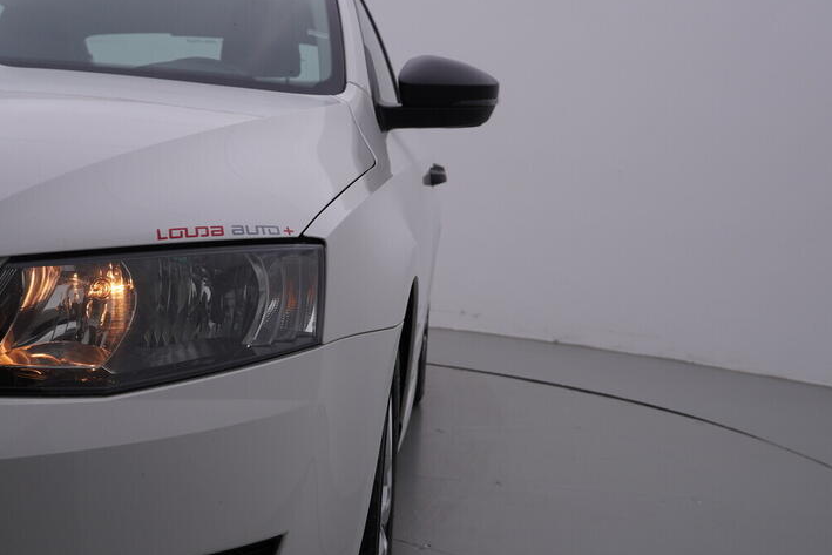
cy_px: 376
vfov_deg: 25.8
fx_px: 1202
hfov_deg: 38.0
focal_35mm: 52
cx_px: 318
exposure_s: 1/125
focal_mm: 24
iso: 125
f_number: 5.6
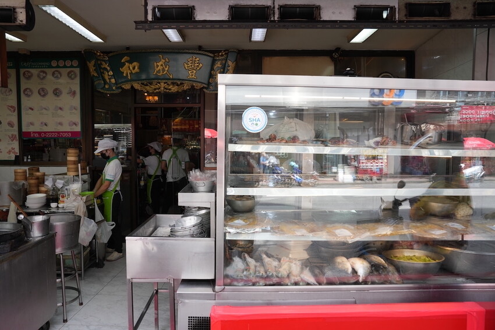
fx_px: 344
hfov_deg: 71.5
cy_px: 165
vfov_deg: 51.2
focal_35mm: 25
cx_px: 248
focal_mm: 25
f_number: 6.3
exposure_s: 1/125
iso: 500
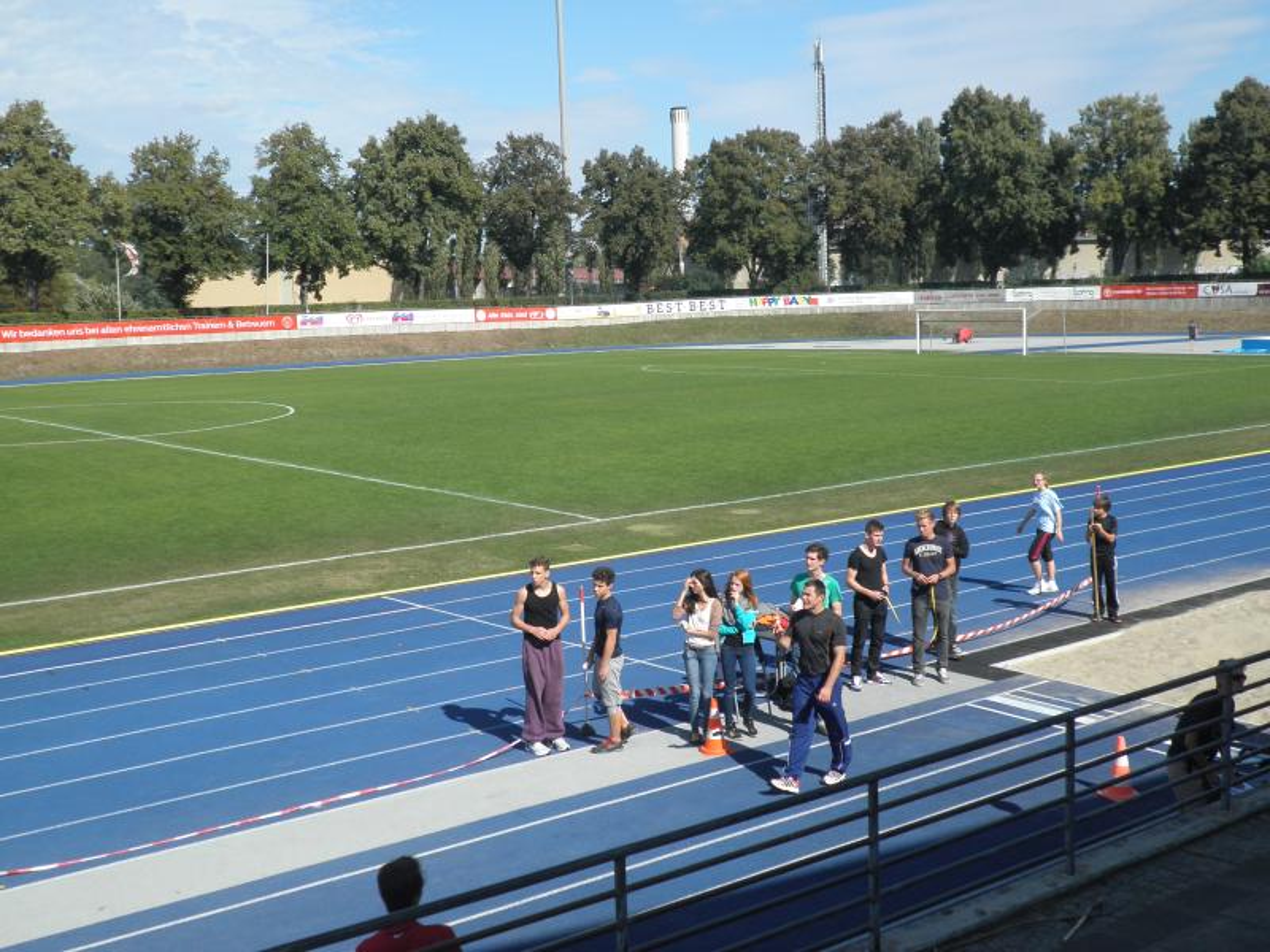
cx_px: 635
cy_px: 476
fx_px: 1651
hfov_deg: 42.1
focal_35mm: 45
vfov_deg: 32.2
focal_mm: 8.2
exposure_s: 1/80
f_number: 11.1
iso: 80
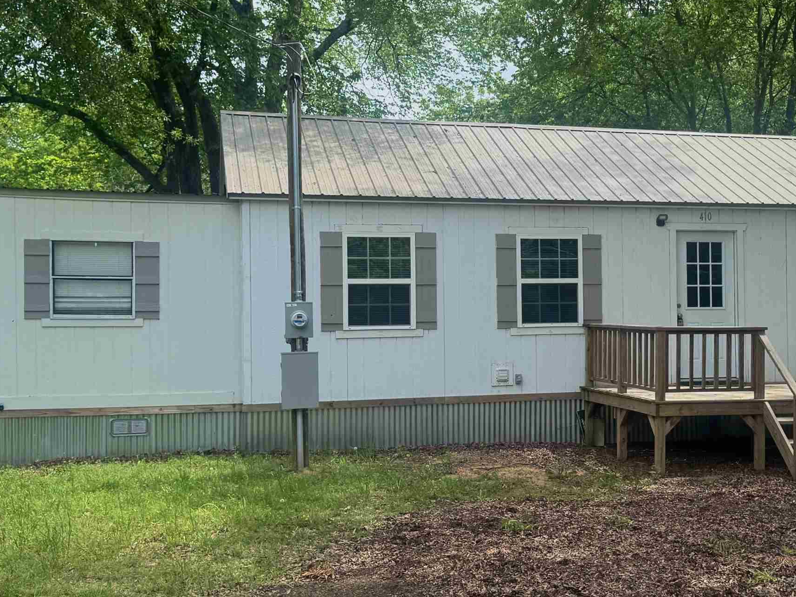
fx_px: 989
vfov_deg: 33.4
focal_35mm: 43
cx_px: 531
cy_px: 219
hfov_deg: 43.2
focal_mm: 6.76
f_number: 1.78
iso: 80
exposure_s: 1/1980
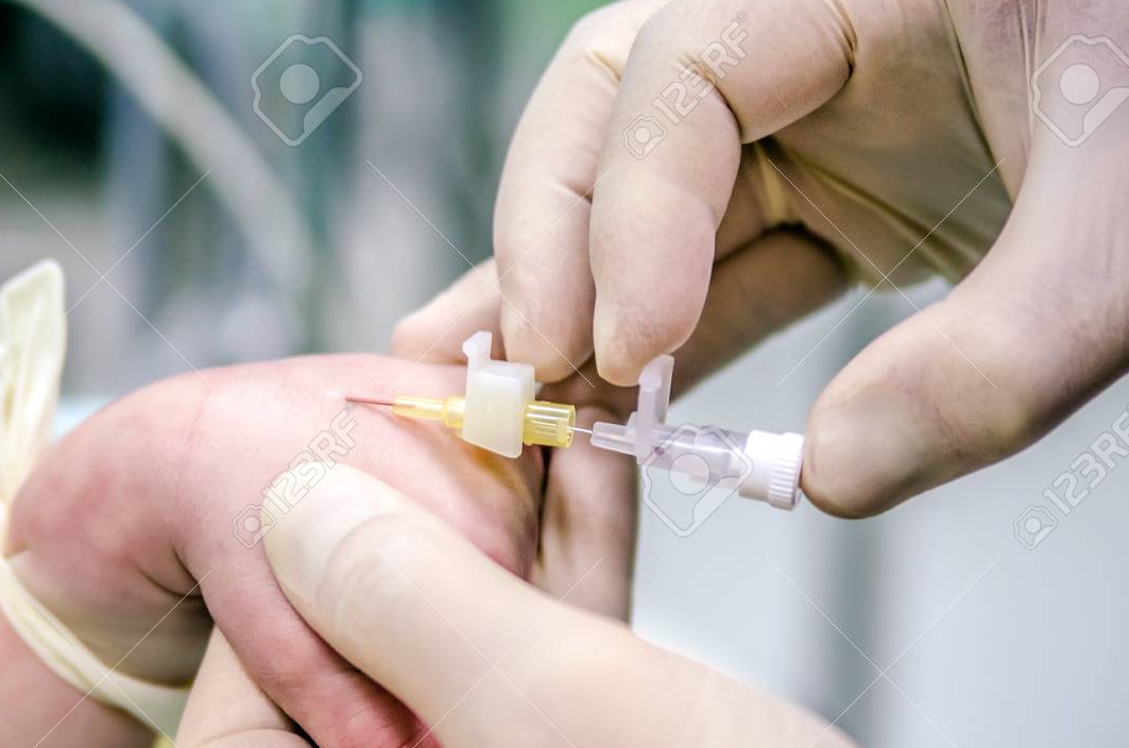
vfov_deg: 9.9
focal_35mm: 138
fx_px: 4307
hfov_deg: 14.9
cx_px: 493
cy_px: 434
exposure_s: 1/160
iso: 400
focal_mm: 75
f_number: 2.8
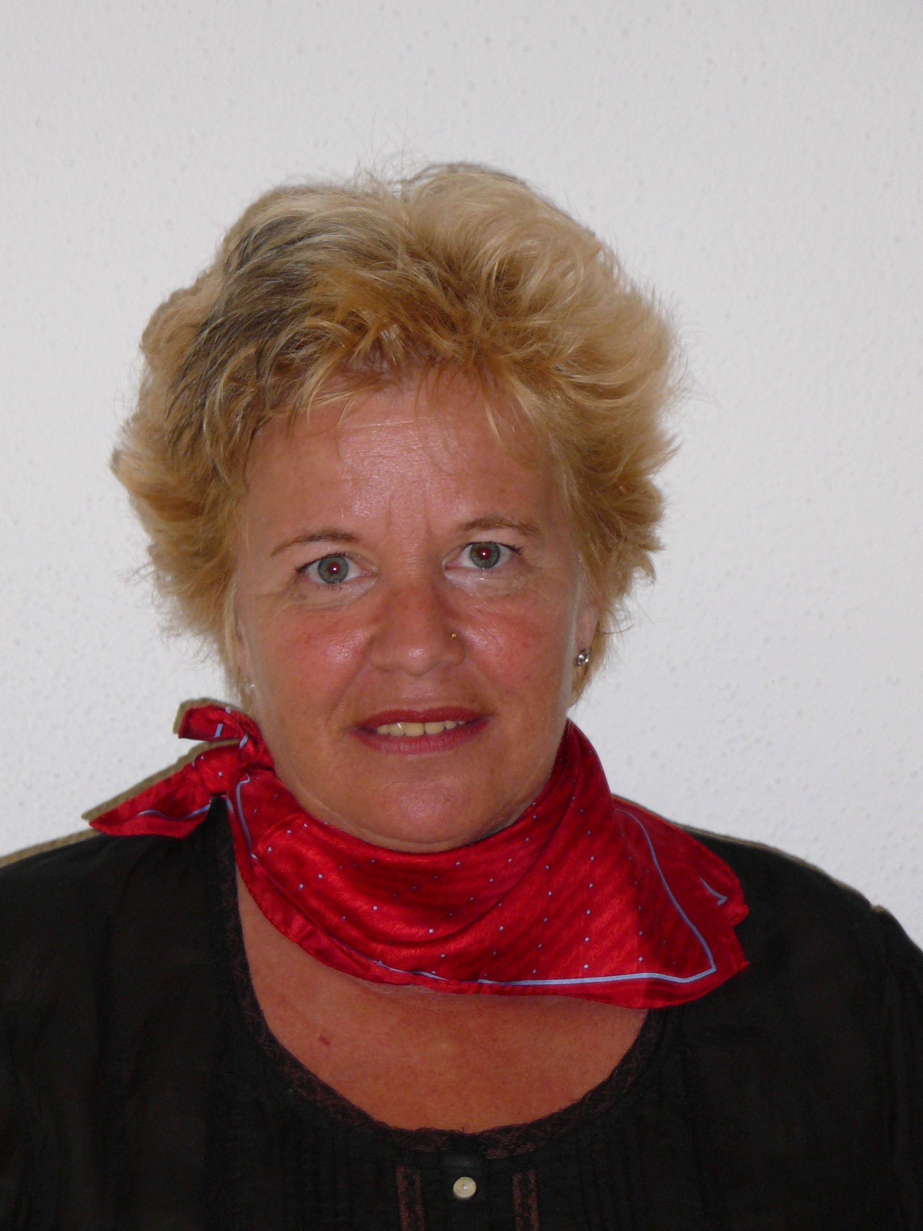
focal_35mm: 128
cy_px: 616
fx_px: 4551
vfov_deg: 15.4
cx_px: 462
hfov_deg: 11.6
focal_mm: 19
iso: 125
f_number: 3.9
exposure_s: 1/30
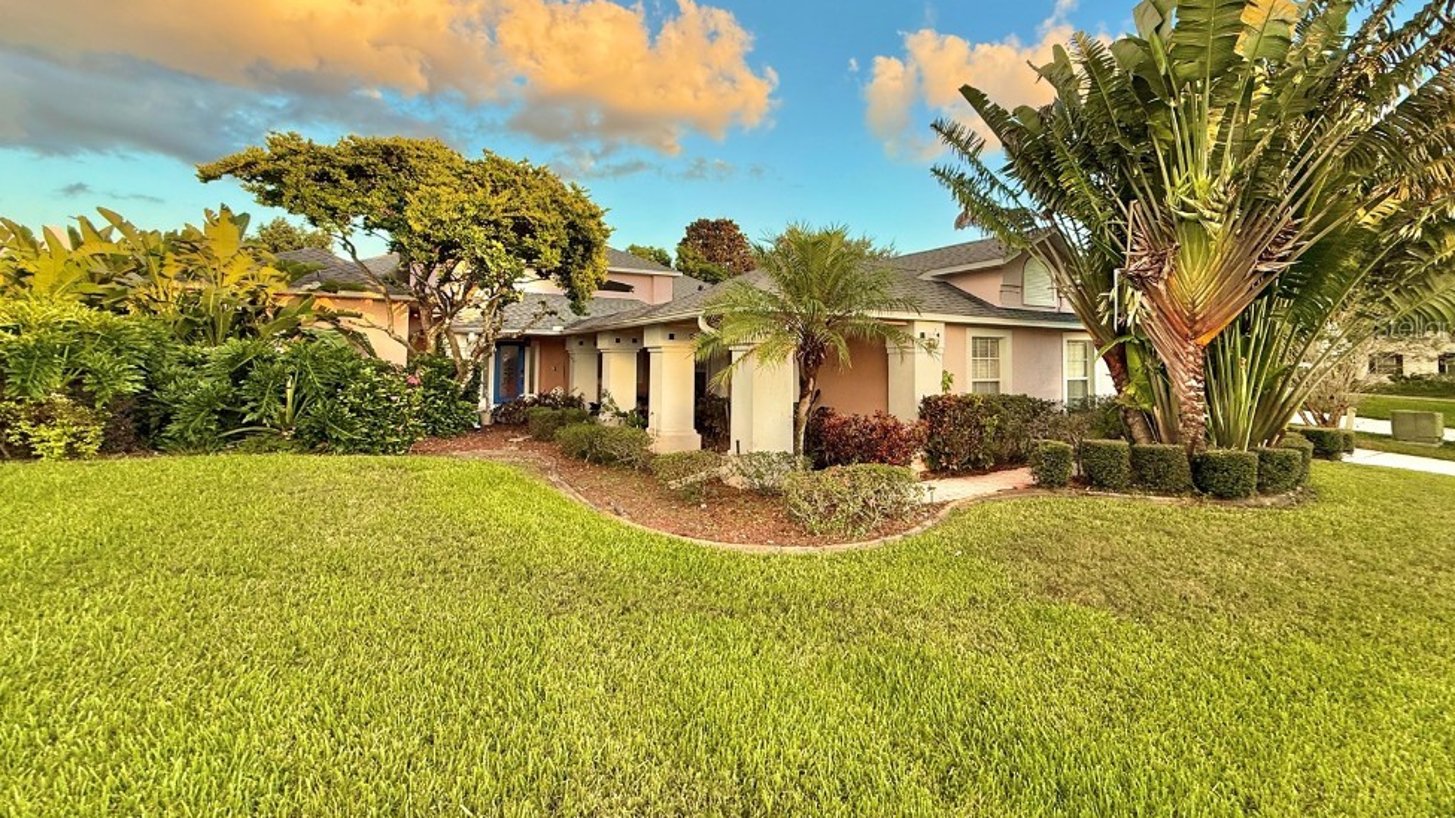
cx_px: 750
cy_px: 326
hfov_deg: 99.3
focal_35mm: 16
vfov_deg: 66.4
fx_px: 617
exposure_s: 1/230
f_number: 2.2
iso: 50
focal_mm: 2.22
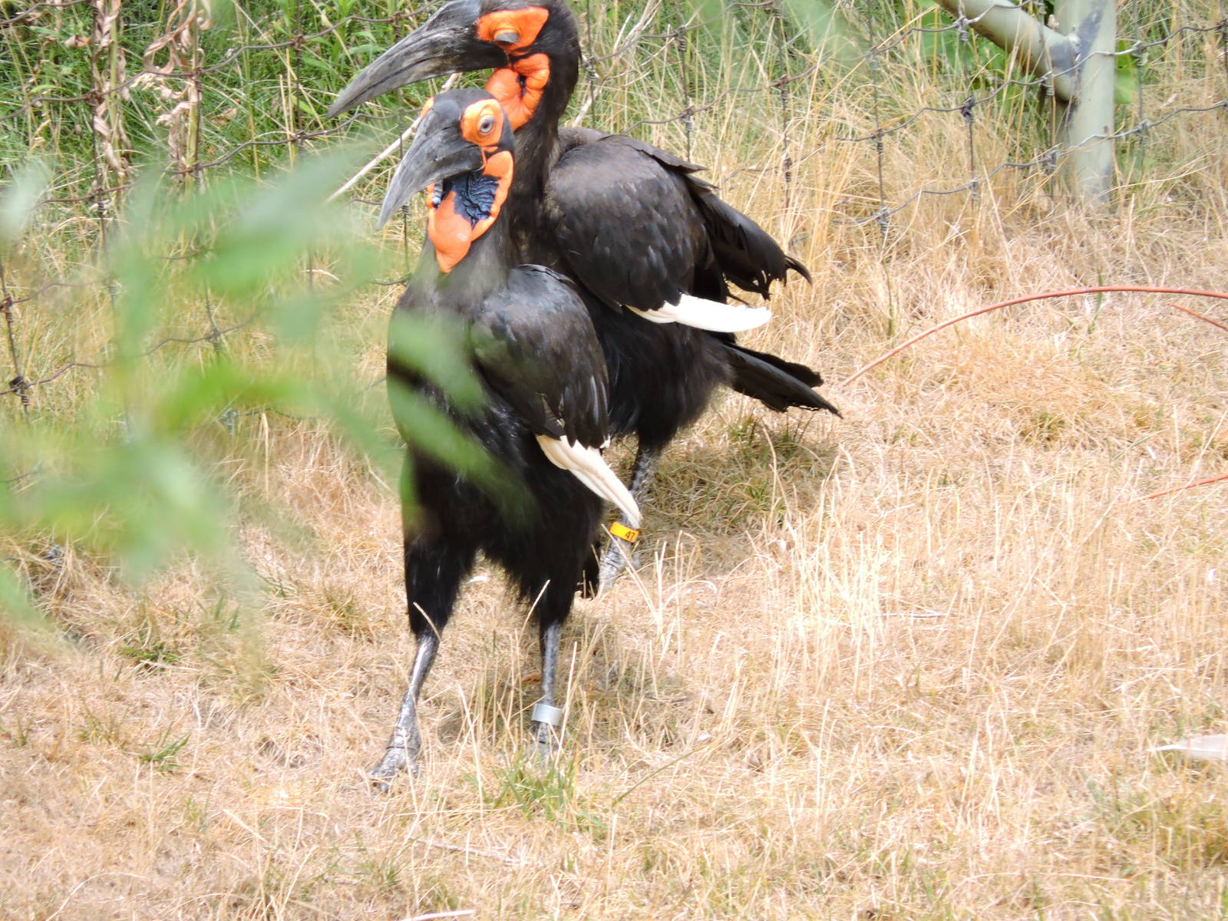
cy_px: 460
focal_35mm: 1000
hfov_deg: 2.0
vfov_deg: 1.5
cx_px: 614
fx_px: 35475
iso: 400
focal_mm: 180
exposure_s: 1/400
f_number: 5.9
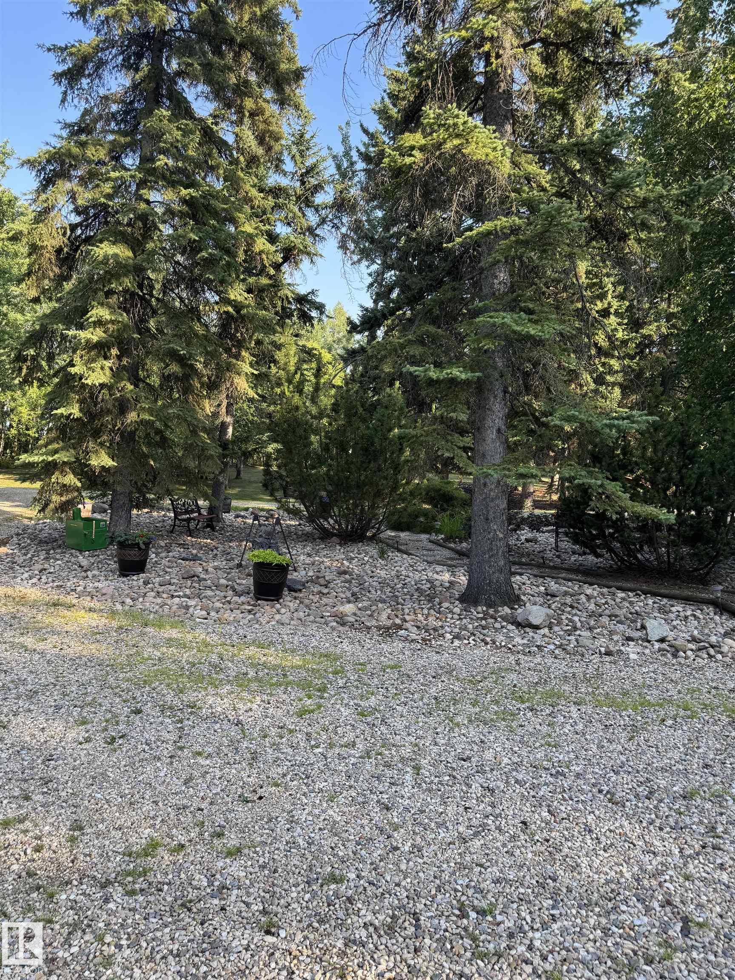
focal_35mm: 24
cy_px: 490
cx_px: 368
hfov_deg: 56.8
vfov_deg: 71.6
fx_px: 679
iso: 80
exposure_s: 1/535
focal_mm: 6.76
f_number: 1.78
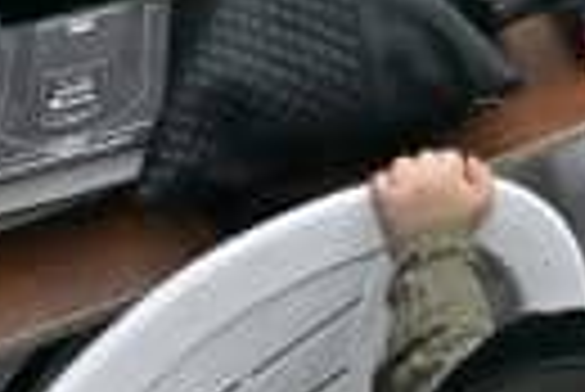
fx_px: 1920
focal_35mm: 118
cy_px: -757
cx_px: 1584
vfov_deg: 9.4
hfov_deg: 12.0
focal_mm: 10
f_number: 2.8
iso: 400
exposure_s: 1/200
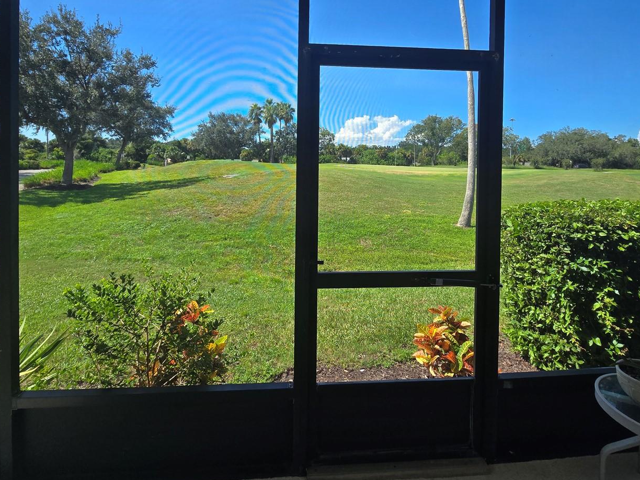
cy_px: 172
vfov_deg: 73.1
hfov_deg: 91.0
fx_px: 314
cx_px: 327
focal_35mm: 17
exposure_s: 1/973
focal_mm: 2.2
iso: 50
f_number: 2.2
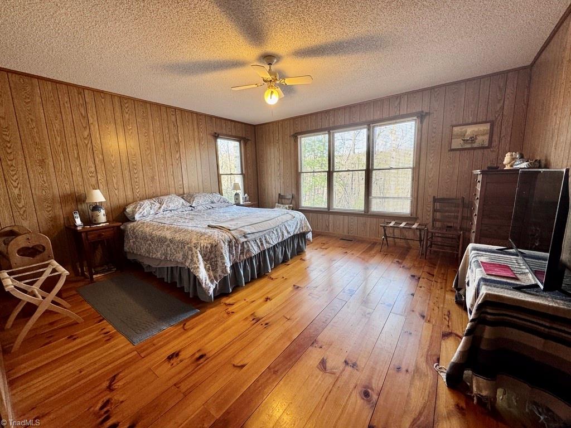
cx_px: 286
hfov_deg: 102.1
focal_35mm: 14
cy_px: 214
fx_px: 231
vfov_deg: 85.7
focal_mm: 2.22
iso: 250
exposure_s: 1/60
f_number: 2.2
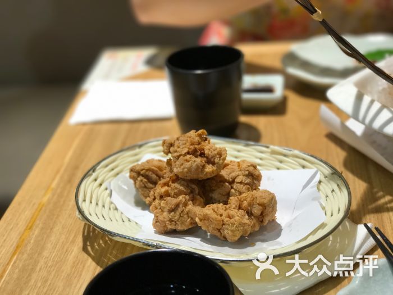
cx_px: 196
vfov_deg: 25.7
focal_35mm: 57
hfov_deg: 33.8
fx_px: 647
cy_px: 148
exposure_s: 1/50
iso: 125
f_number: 2.8
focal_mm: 6.6
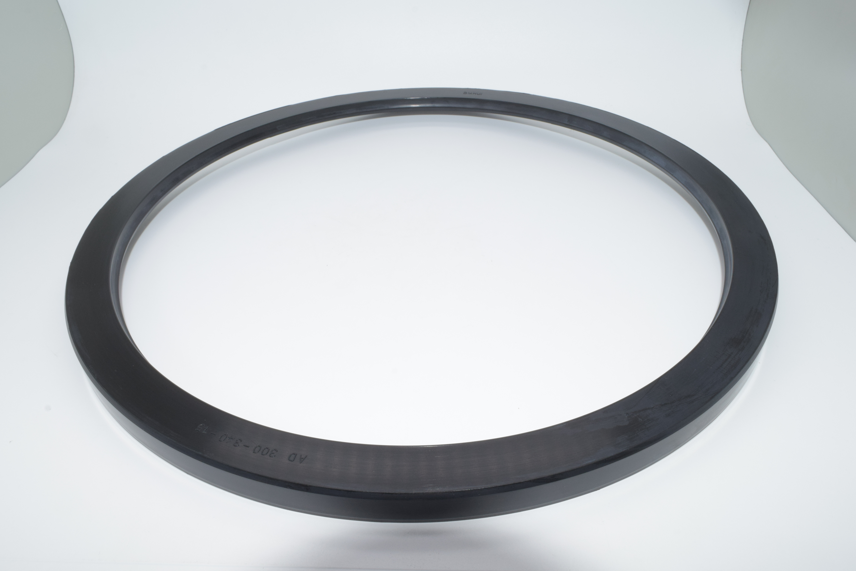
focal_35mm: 28
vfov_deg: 46.4
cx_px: 422
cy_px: 287
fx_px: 666
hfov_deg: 65.5
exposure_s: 1/60
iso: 560
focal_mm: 18
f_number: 22
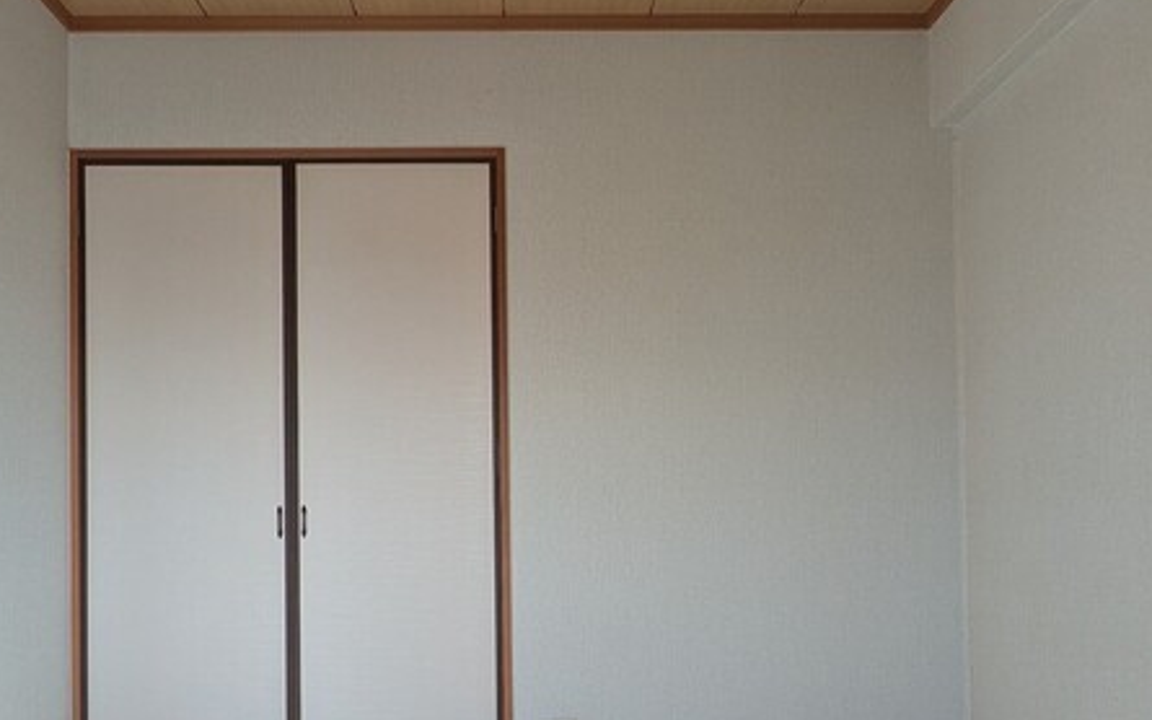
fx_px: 1005
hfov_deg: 59.6
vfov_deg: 38.8
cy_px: 500
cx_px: 538
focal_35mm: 32
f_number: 2.2
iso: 49
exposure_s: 1/185
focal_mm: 1.83
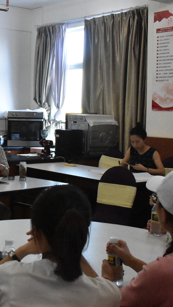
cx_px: 9
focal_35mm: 59
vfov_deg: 35.4
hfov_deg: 19.9
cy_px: 146
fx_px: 481
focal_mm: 18
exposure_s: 1/180
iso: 8000
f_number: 8
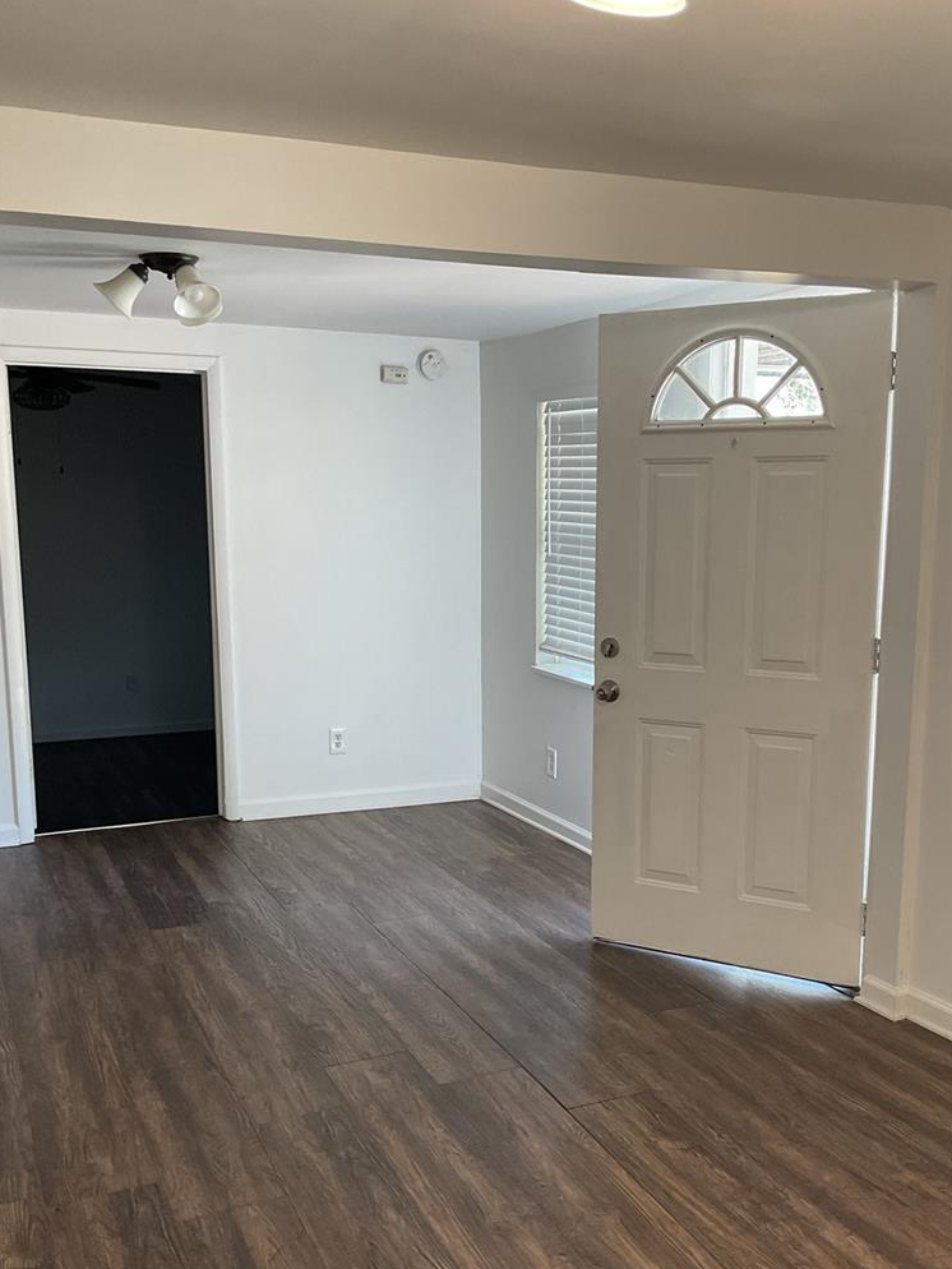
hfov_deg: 40.6
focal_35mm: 35
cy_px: 714
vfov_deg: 52.5
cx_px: 535
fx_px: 1283
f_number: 1.8
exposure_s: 1/60
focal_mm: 3
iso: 50
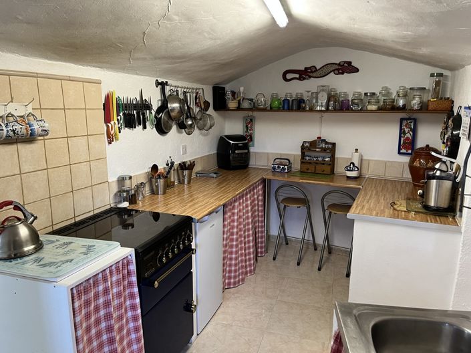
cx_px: 236
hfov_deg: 67.3
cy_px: 176
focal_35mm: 26
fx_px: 354
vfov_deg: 53.0
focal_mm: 5.1
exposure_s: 1/50
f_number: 1.6
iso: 125
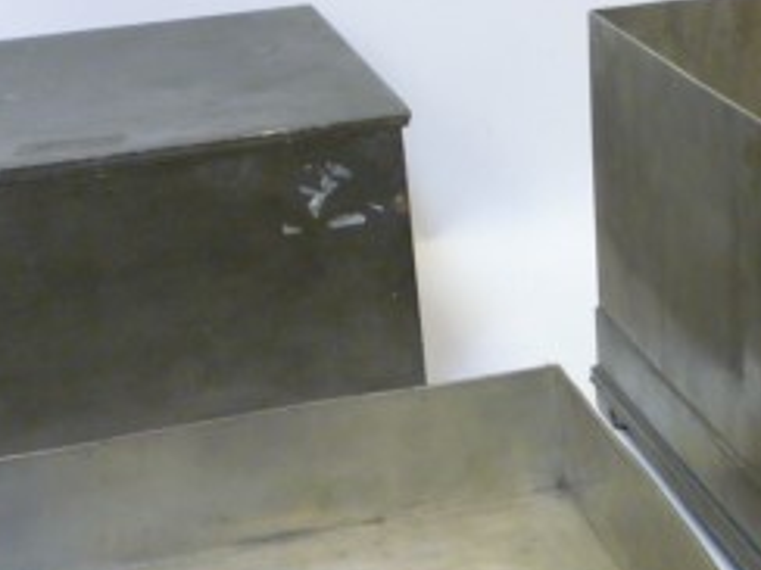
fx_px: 1671
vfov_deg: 19.3
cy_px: 417
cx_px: 611
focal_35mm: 76
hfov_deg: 25.2
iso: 250
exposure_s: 1/30
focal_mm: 5.2
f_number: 3.3
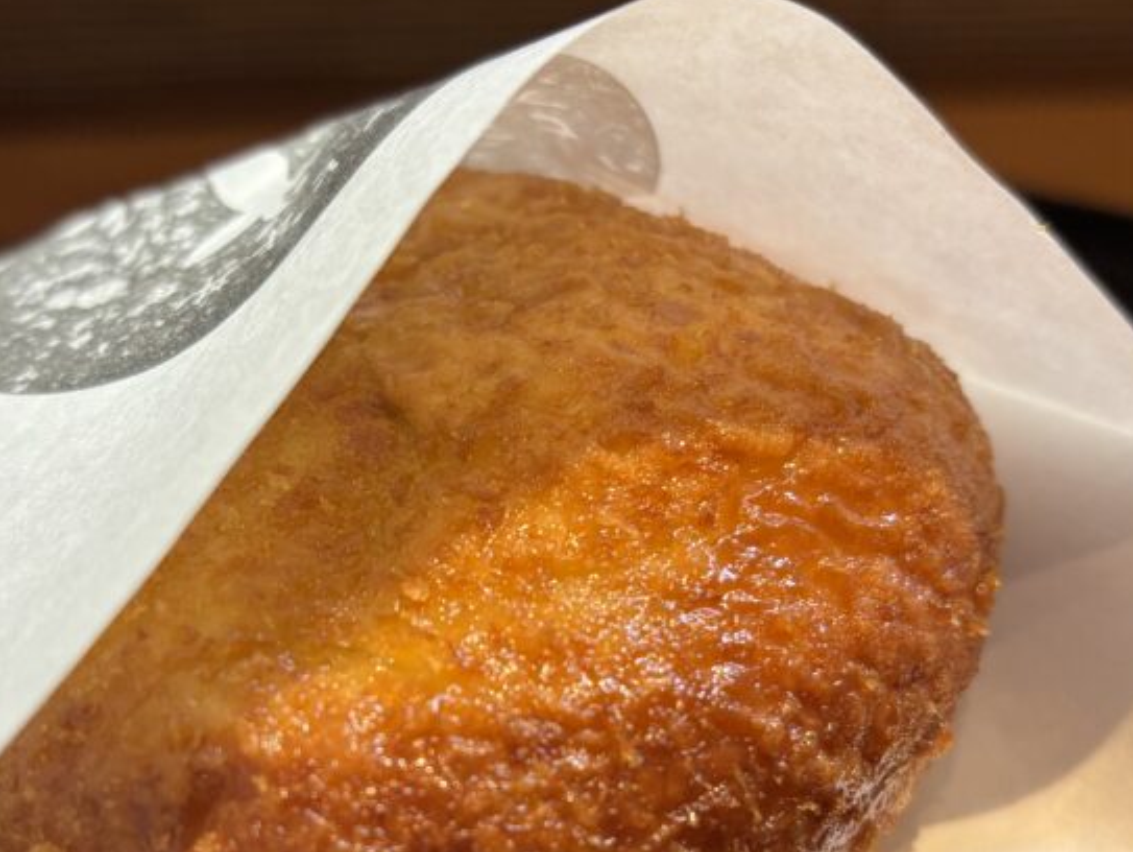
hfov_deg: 38.8
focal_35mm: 49
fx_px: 1605
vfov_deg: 29.4
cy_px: 591
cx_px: 495
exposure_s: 1/60
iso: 200
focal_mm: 5.96
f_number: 1.6
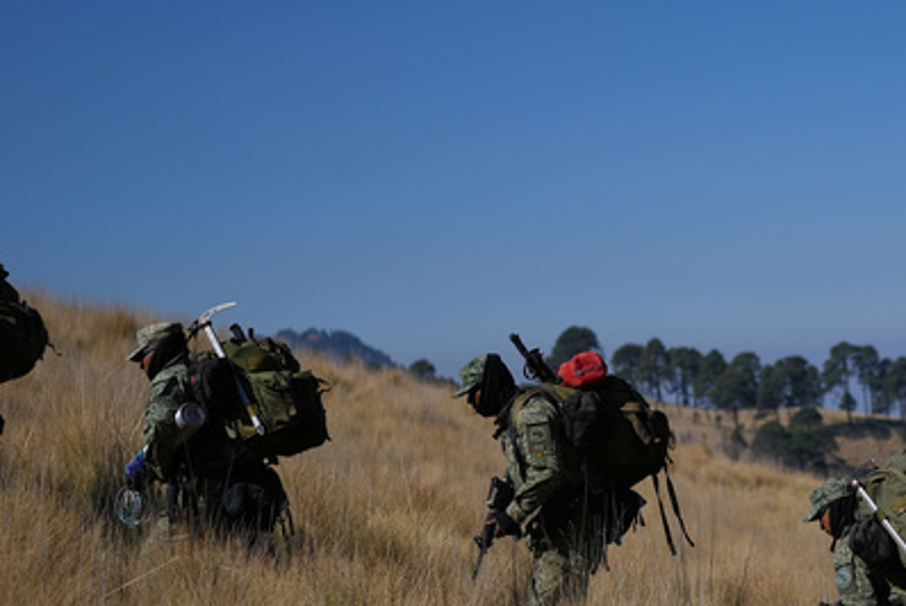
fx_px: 2267
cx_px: 847
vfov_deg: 15.2
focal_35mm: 90
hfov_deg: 22.0
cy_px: 368
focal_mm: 35
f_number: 1.4
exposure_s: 1/6400
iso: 50
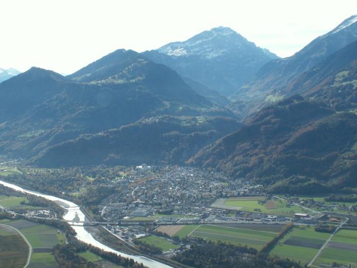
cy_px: 134
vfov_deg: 28.6
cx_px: 178
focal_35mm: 51
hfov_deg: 37.5
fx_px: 526
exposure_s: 1/100
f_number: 8
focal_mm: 8.53
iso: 50
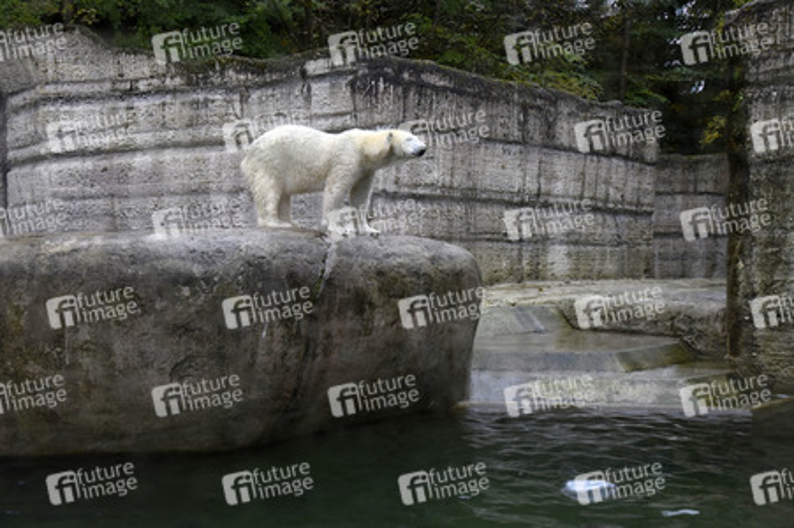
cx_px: 397
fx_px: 837
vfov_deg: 35.0
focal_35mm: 38
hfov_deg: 50.7
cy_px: 264
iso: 2000
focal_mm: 38
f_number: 6.3
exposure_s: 1/160
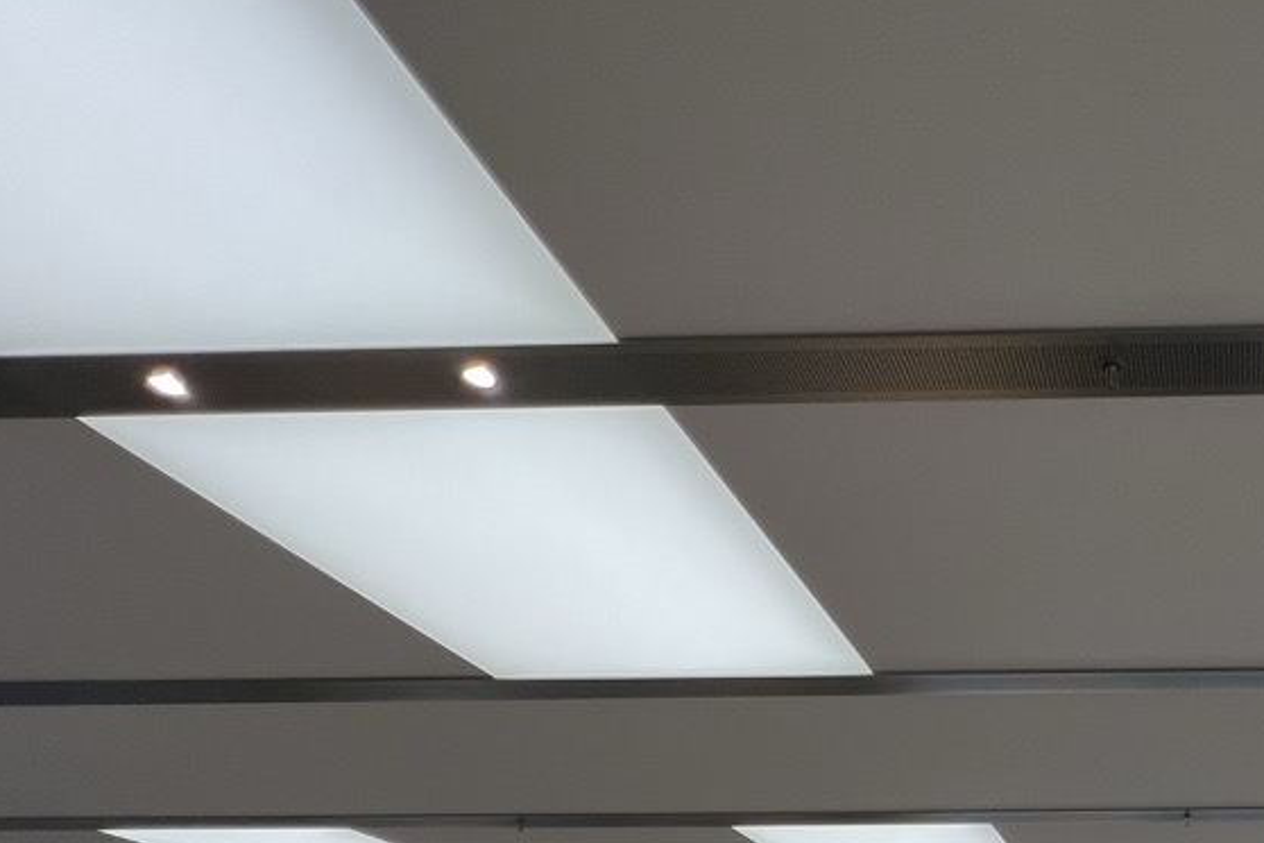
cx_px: 1221
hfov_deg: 50.6
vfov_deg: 33.8
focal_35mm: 31
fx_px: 1088
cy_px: 1024
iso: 50
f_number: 1.8
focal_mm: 1.57
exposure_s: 1/100
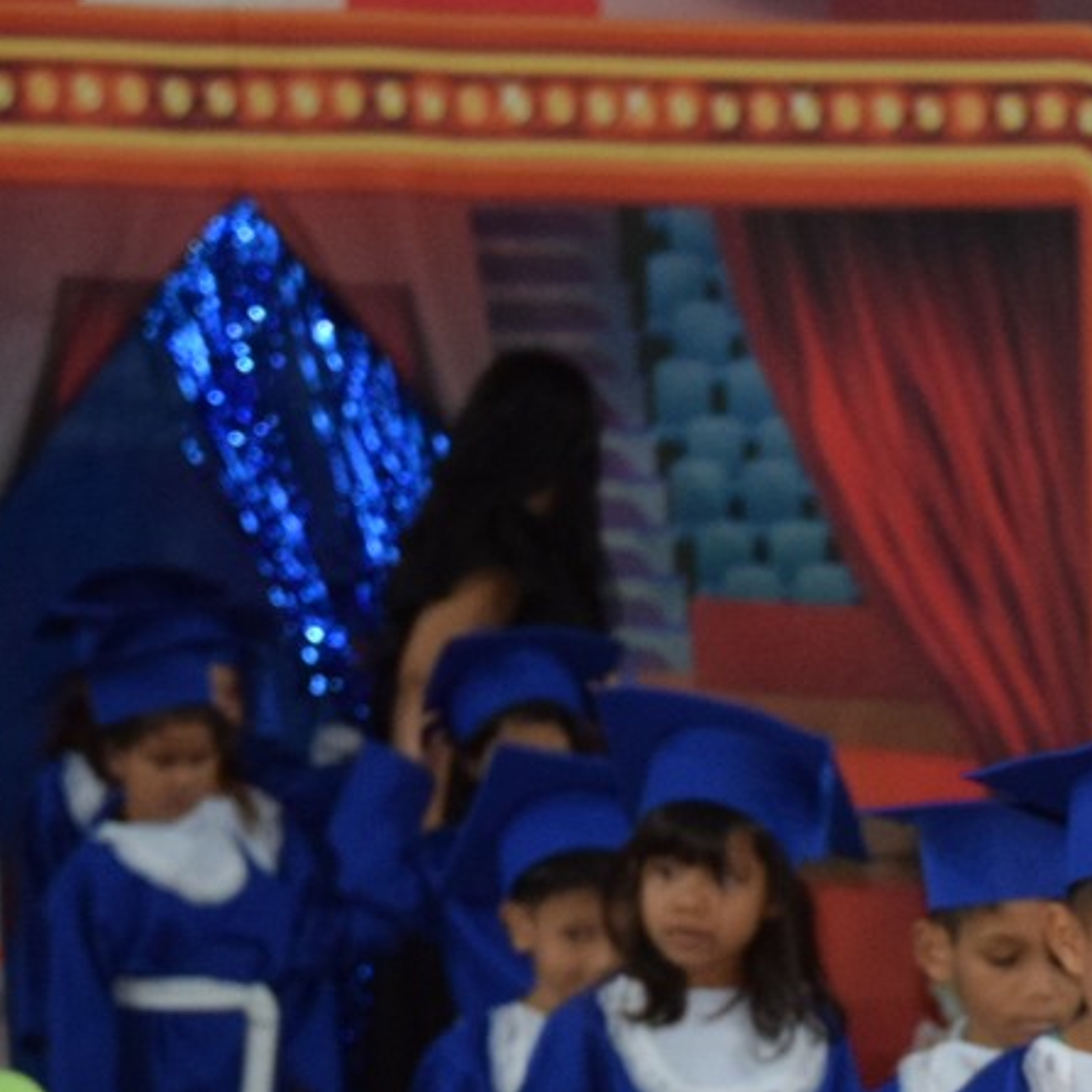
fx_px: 7317
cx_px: 1667
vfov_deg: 8.4
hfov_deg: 8.3
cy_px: 1290
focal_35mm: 205
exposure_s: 1/60
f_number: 4.2
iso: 1400
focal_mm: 40
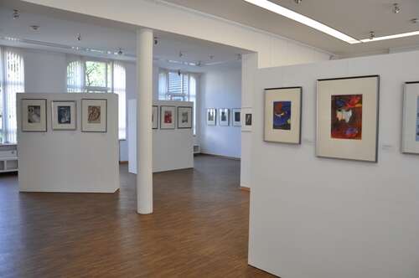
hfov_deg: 67.4
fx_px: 314
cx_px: 210
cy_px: 139
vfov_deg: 47.8
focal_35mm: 27
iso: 220
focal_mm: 18
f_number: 5.6
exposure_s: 1/30
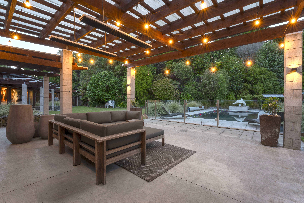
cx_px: 152
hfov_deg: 98.9
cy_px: 102
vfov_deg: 75.9
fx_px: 130
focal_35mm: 15
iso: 100
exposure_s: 2
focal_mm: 15.4
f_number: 22
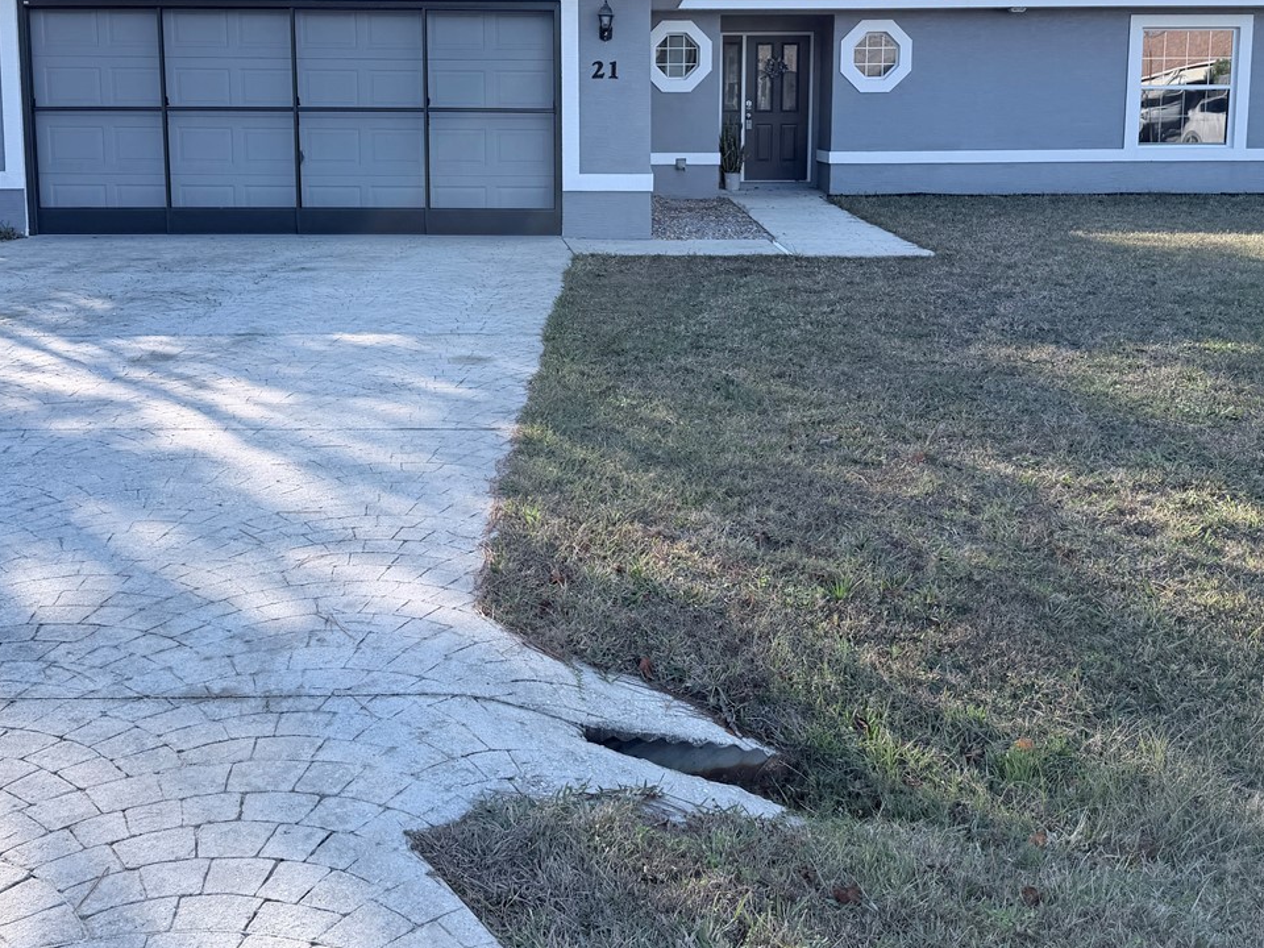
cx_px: 586
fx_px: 1461
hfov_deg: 46.8
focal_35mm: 40
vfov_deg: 35.5
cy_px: 294
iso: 80
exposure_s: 1/1250
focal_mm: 6.76
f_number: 1.78
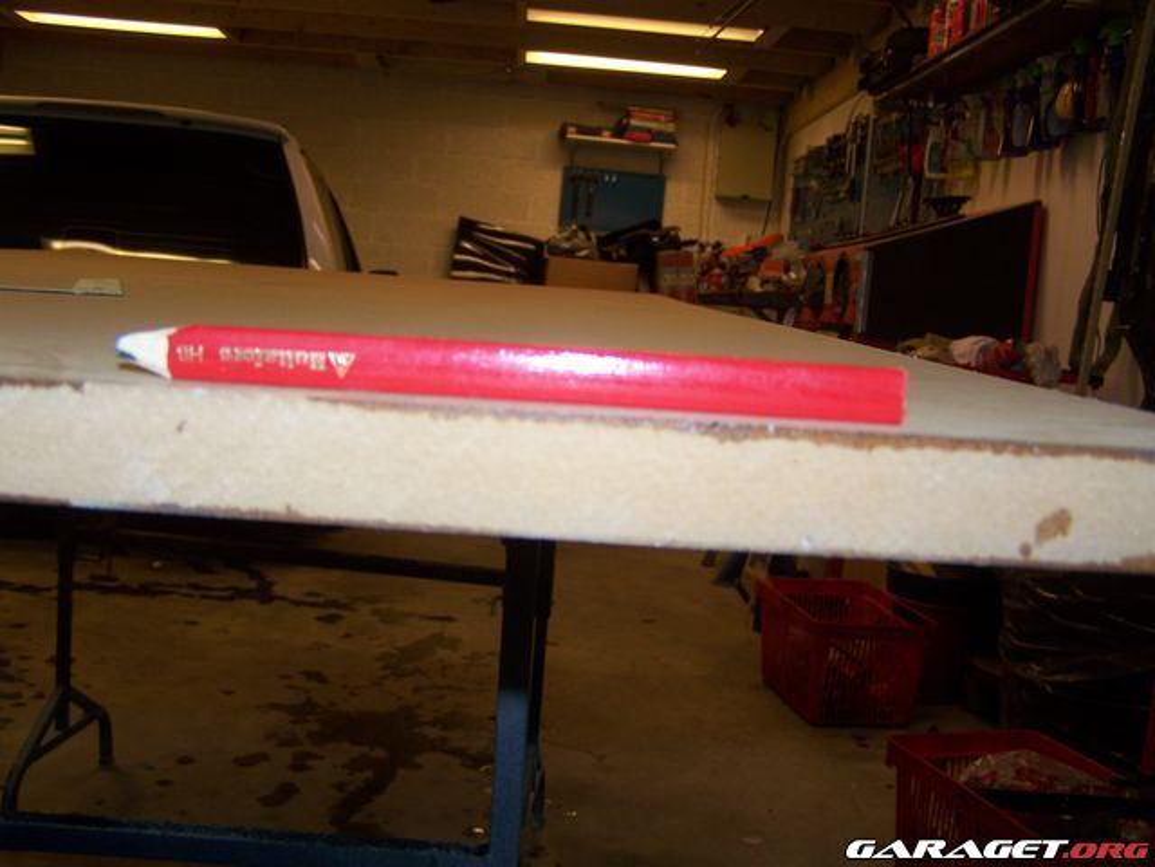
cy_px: 434
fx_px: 1268
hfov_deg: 49.0
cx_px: 578
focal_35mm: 38
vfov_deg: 37.7
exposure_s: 1/60
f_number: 2.8
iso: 80
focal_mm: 6.3
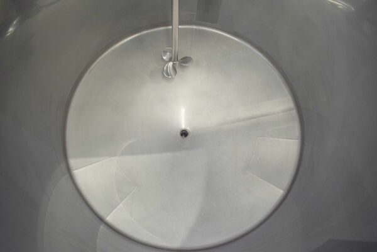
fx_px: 283
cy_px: 126
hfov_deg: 67.4
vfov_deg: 47.9
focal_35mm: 27
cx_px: 188
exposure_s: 1/60
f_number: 3.5
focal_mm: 18
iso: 1100
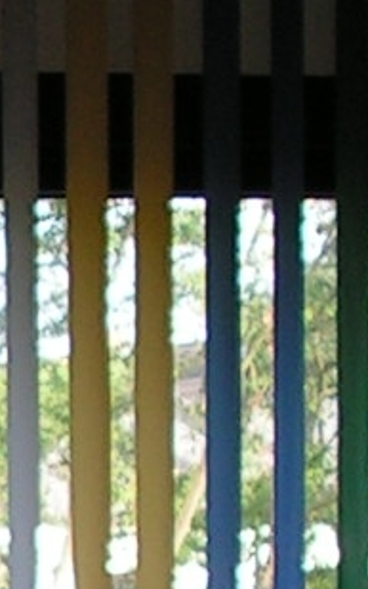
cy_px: 932
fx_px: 5410
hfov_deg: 3.8
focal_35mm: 337
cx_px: -618
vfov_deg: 6.1
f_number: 3.2
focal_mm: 8.1
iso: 64
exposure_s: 1/100
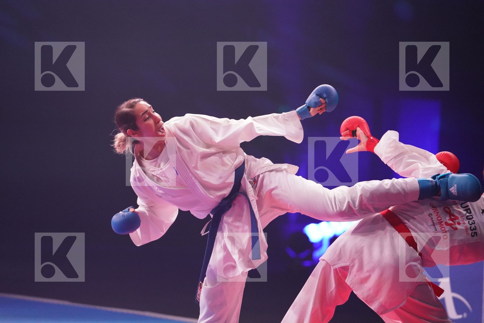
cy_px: 162
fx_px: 1855
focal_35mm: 138
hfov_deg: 14.9
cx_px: 242
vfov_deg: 9.9
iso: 6400
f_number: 2.8
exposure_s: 1/1000
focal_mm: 138
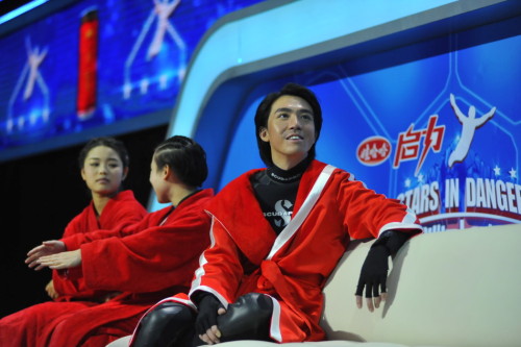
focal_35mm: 105
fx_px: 1519
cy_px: 174
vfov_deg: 13.0
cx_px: 260
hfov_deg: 19.5
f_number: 2.8
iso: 3200
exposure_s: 1/1250
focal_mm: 105
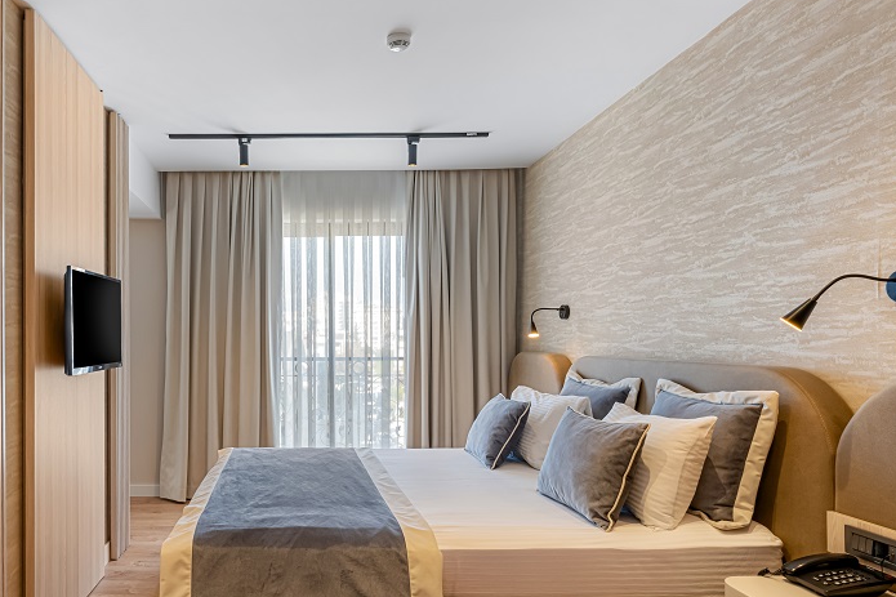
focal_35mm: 23
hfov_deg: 70.0
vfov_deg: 54.8
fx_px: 572
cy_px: 347
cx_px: 204
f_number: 14
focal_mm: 14
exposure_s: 1/1.67
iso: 200
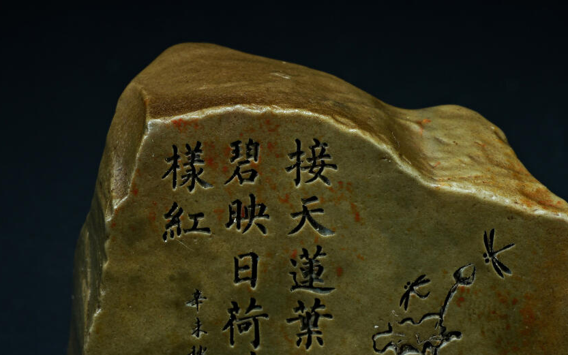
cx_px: 310
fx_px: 4165
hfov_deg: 7.8
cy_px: 263
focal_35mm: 269
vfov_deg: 4.9
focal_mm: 105
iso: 100
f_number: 18
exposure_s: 1/160
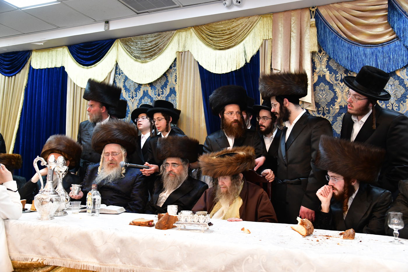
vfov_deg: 42.3
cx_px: 204
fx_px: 351
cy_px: 136
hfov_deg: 60.3
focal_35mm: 31
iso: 3200
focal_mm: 31
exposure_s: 1/100
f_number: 5.6
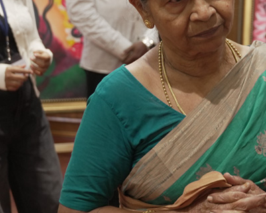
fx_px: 857
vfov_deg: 14.1
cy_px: 49
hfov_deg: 15.8
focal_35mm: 109
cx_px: 427
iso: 400
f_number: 2.8
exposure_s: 1/50
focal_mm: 24
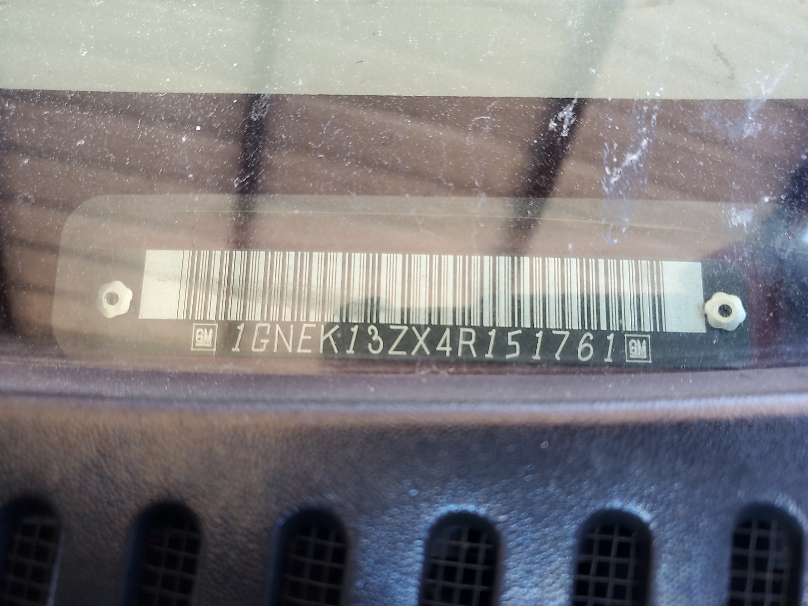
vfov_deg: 53.1
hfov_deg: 67.3
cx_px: 404
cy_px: 303
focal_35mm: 26
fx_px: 607
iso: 60
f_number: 1.5
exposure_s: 1/60.2
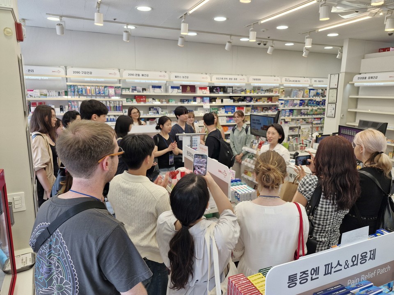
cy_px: 148
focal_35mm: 23
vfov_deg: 58.9
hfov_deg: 73.9
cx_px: 197
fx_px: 262
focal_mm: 5.54
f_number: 1.8
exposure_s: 1/120
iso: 50
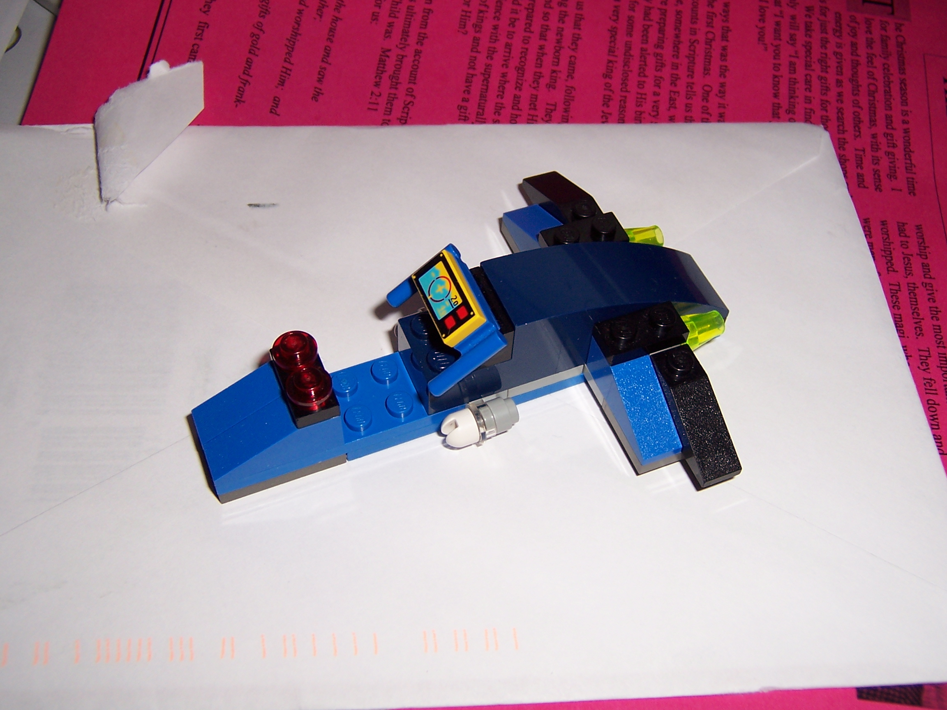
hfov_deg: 46.8
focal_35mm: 40
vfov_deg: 36.0
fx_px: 1094
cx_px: 474
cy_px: 355
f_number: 3.4
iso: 80
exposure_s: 1/60
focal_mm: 6.7
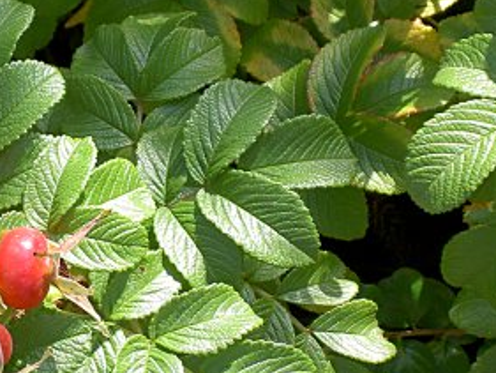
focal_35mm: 232
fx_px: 3326
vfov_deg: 6.4
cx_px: 67
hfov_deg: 8.5
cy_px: 187
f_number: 4.9
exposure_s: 1/100
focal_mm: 16.8
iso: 50
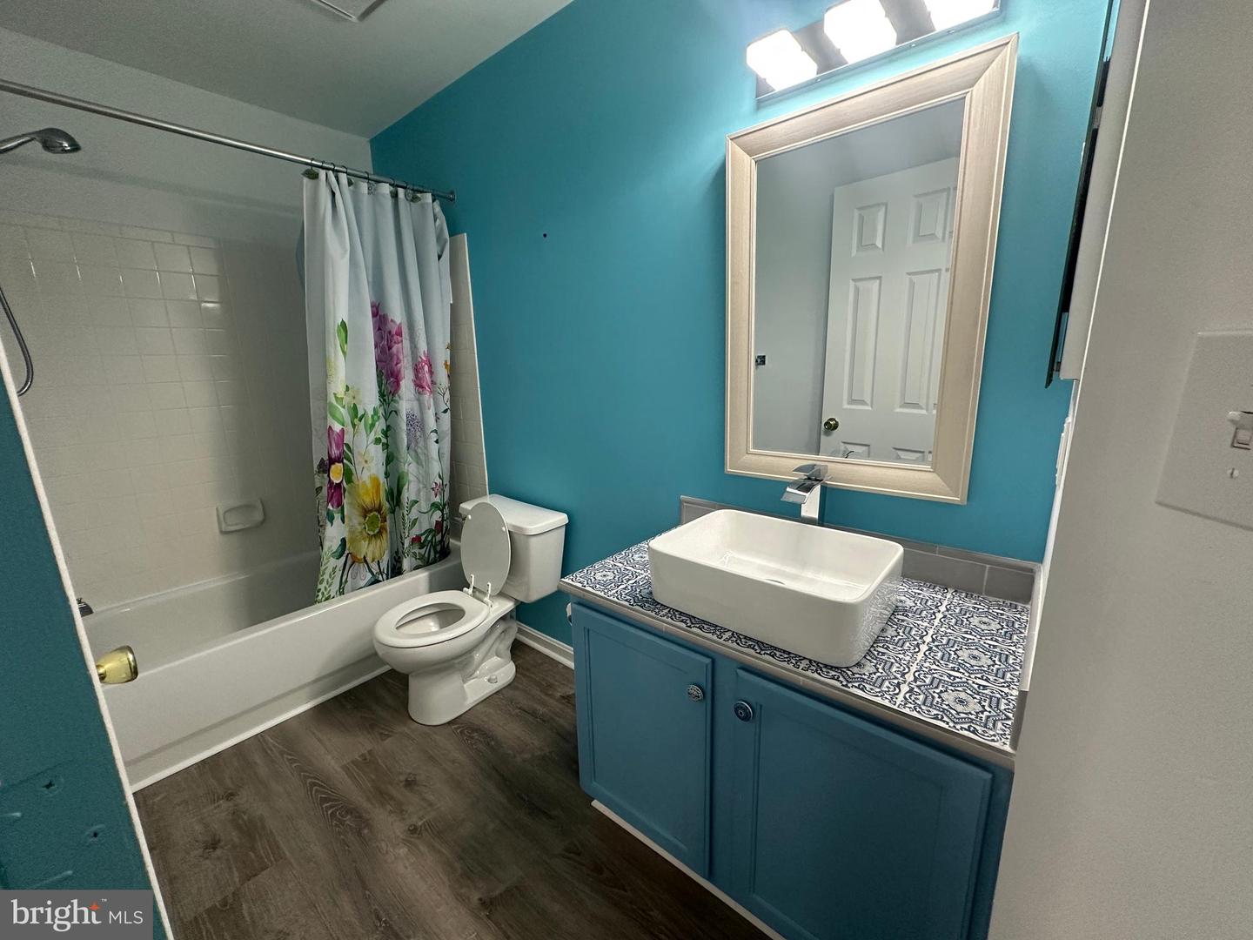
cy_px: 470
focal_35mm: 14
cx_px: 626
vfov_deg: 85.7
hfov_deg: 102.1
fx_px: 507
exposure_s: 1/120
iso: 250
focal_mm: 2.22
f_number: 2.2
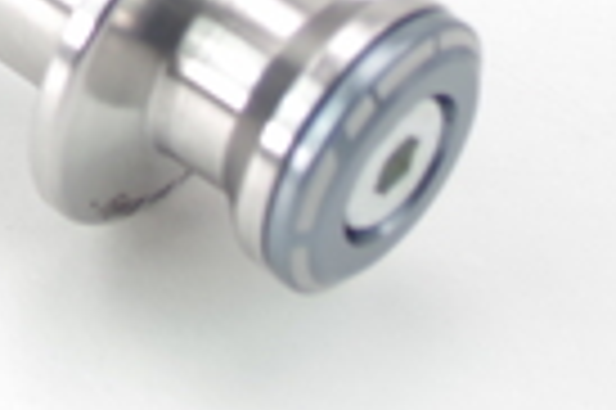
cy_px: -924
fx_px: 6238
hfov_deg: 5.3
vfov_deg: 3.6
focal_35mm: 365
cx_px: -1187
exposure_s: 1/30
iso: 100
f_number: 5.6
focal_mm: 35
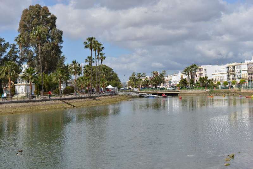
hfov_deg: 28.8
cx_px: 126
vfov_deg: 19.5
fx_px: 492
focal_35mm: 70
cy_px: 84
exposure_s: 1/640
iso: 125
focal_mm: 70
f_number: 8
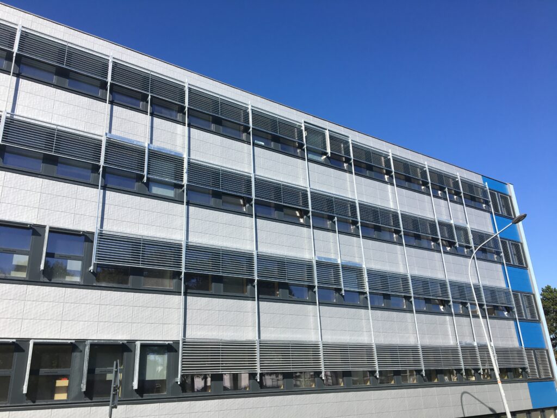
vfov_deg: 48.2
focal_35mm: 29
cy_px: 209
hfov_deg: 61.7
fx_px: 467
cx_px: 278
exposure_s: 1/1451
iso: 25
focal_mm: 4.15
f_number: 2.2
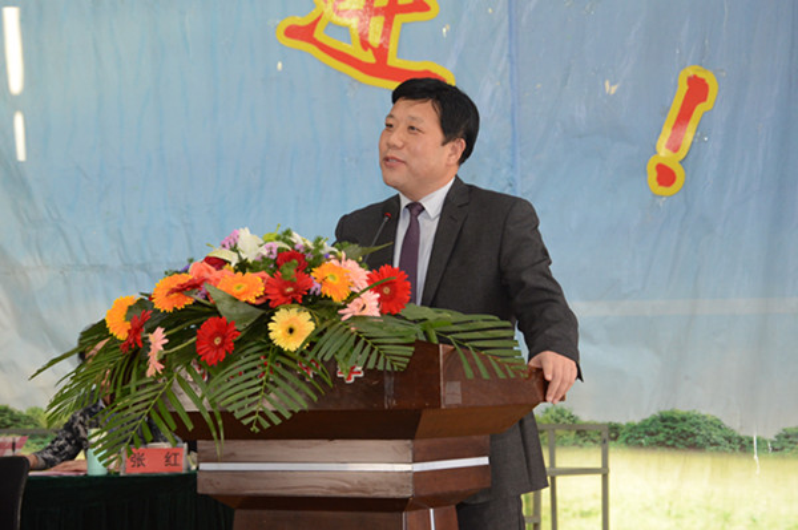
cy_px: 265
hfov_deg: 23.4
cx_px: 399
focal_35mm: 87
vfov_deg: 15.7
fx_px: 1927
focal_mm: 58
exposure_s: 1/60
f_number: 5.6
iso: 1250
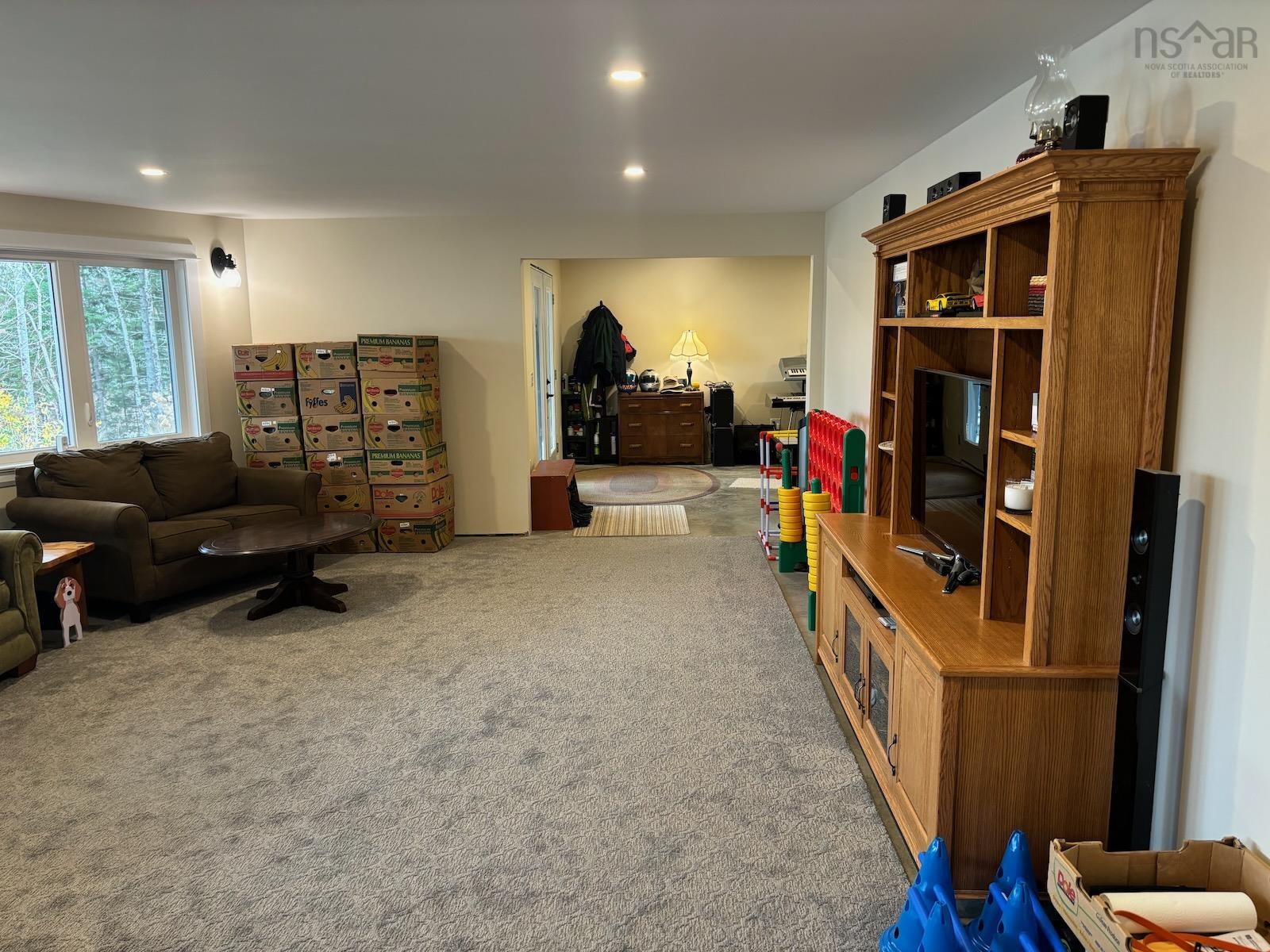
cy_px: 476
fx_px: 954
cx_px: 635
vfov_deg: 53.1
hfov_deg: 67.3
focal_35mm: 26
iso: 160
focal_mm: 5.96
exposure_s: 1/42
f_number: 1.6
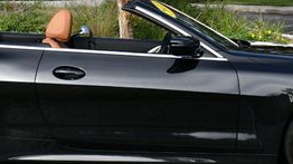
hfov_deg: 17.4
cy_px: 8
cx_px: 112
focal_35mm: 123
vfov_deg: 9.8
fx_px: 955
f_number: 8
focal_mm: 24
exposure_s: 1/200
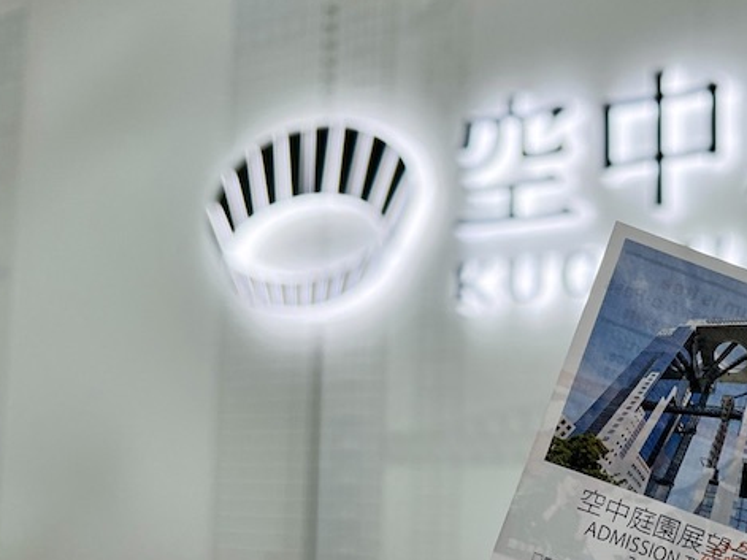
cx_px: 712
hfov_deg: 33.7
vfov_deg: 27.4
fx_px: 1143
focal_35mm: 53
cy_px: 359
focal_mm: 5.7
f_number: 1.5
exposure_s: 1/440
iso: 50
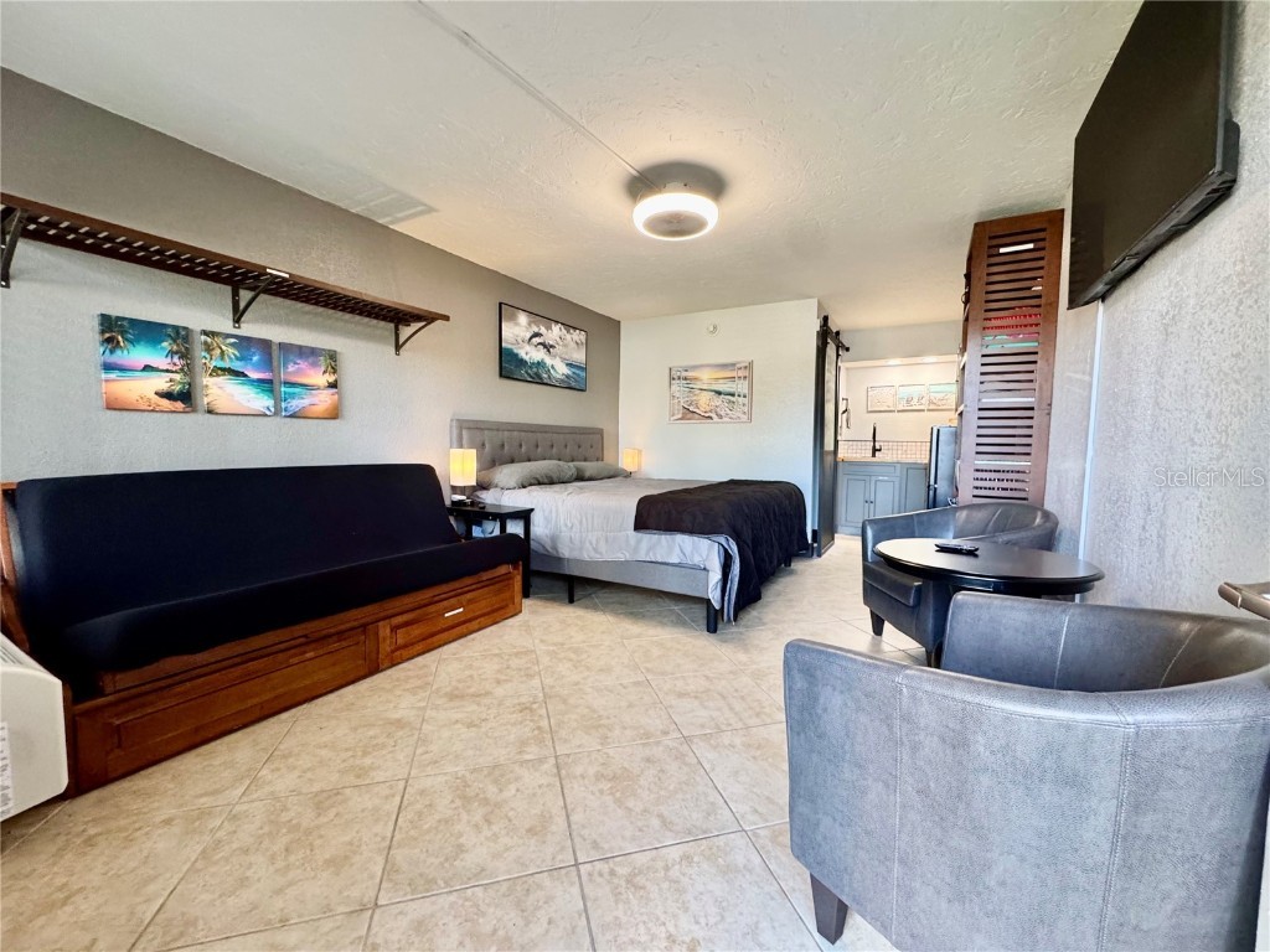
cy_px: 476
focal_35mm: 14
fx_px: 514
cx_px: 635
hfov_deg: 102.1
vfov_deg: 85.7
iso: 320
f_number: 2.2
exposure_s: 1/60
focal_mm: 2.22
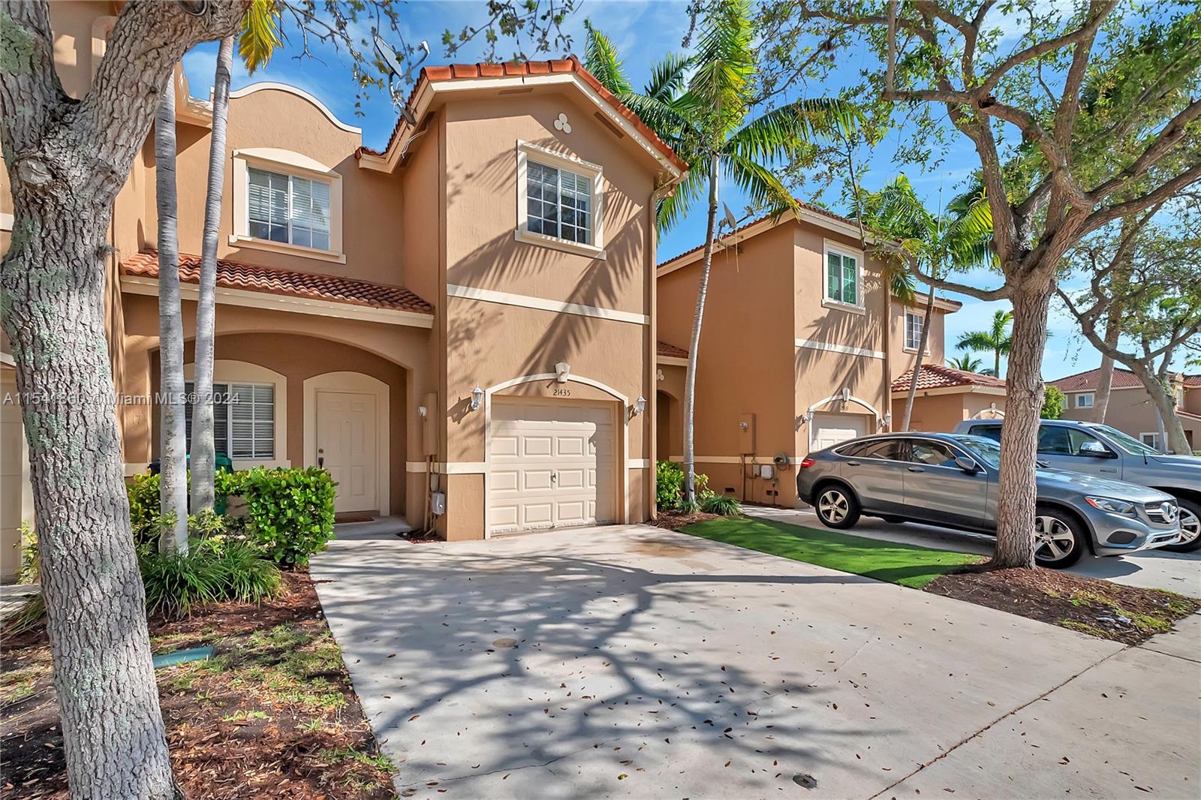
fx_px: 500
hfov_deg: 100.4
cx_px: 600
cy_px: 400
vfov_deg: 77.3
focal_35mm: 15
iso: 200
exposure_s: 1/800
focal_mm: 10
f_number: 8
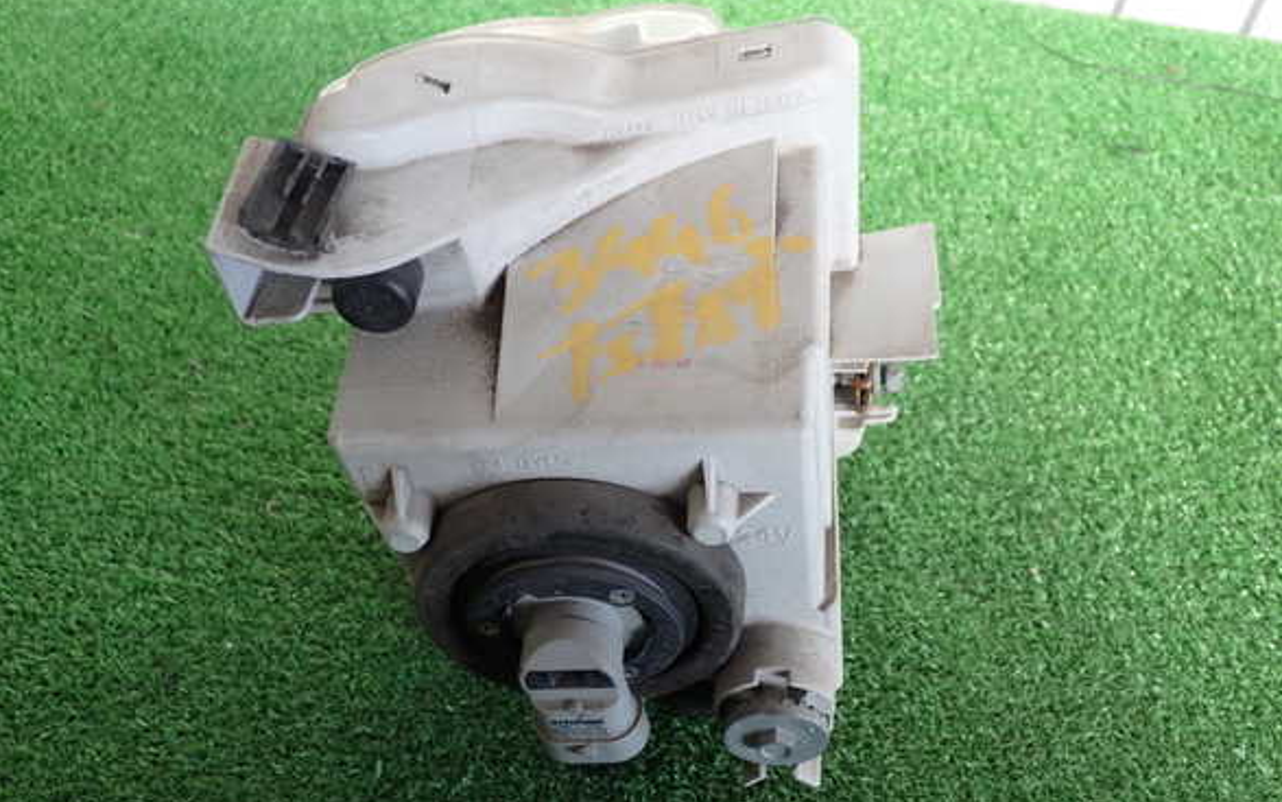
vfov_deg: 32.8
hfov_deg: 50.4
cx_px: 633
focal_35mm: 39
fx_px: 1363
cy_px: 431
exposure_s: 1/80
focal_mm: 6.37
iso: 125
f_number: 2.5
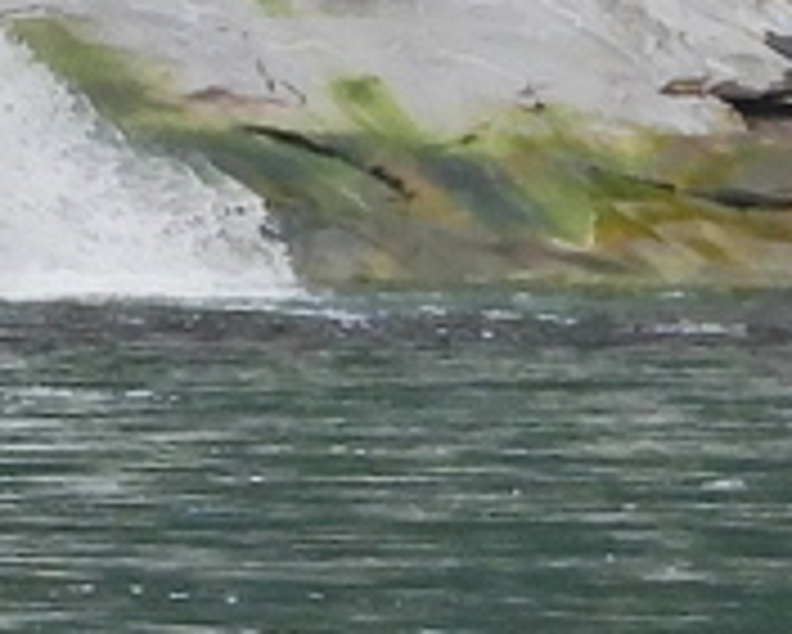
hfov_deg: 0.3
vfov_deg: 0.3
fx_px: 133073
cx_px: -1242
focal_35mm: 5674
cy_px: -697
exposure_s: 1/500
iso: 320
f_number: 5.6
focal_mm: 143
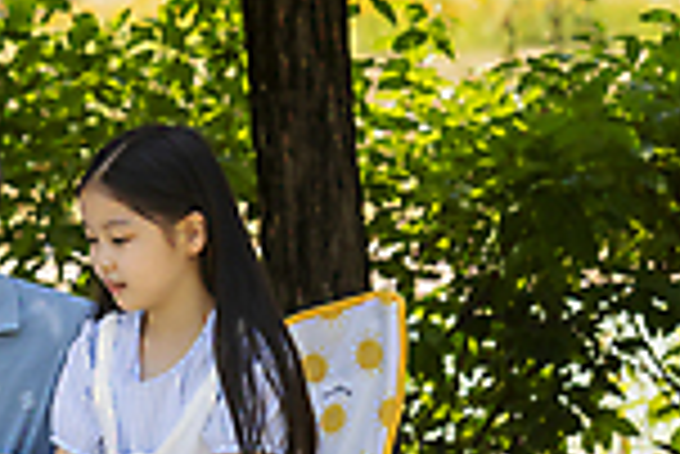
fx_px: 8395
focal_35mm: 444
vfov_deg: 3.1
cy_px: 72
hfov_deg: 4.6
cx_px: -617
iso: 160
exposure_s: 1/320
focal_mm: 112
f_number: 5.6
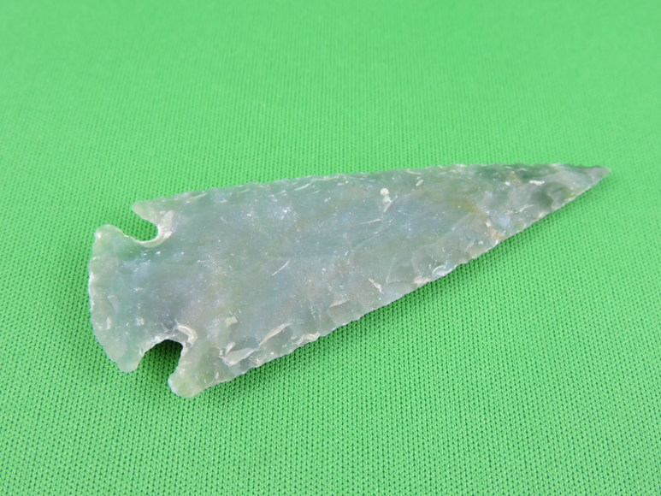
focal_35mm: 35
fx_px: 668
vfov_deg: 40.7
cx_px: 330
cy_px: 248
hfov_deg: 52.6
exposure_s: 1/100
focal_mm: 6.3
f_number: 3.8
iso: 800
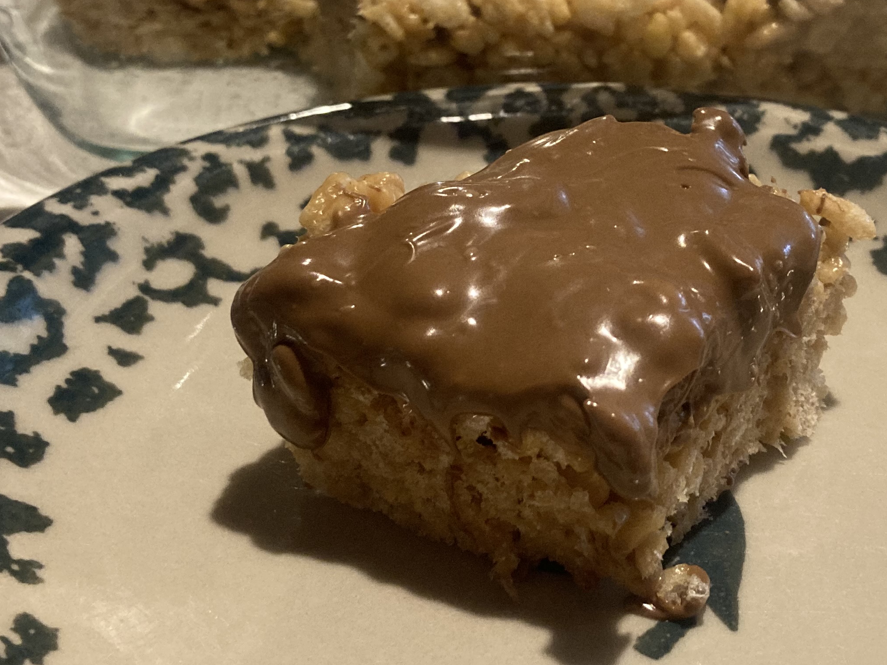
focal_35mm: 56
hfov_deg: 34.1
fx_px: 1435
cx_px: 568
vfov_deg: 26.1
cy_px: 269
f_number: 1.8
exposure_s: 1/49
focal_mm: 3.99
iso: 320
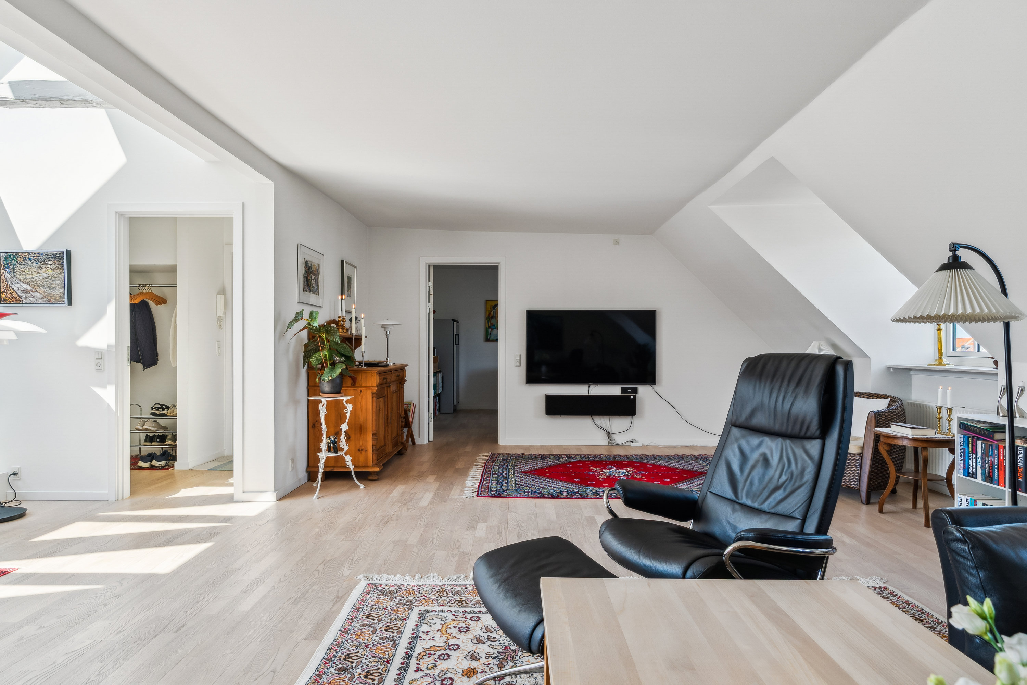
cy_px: 342
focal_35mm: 20
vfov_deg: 61.7
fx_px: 573
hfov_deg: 83.7
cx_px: 514
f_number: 7.1
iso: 100
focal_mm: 13.4
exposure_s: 1/40
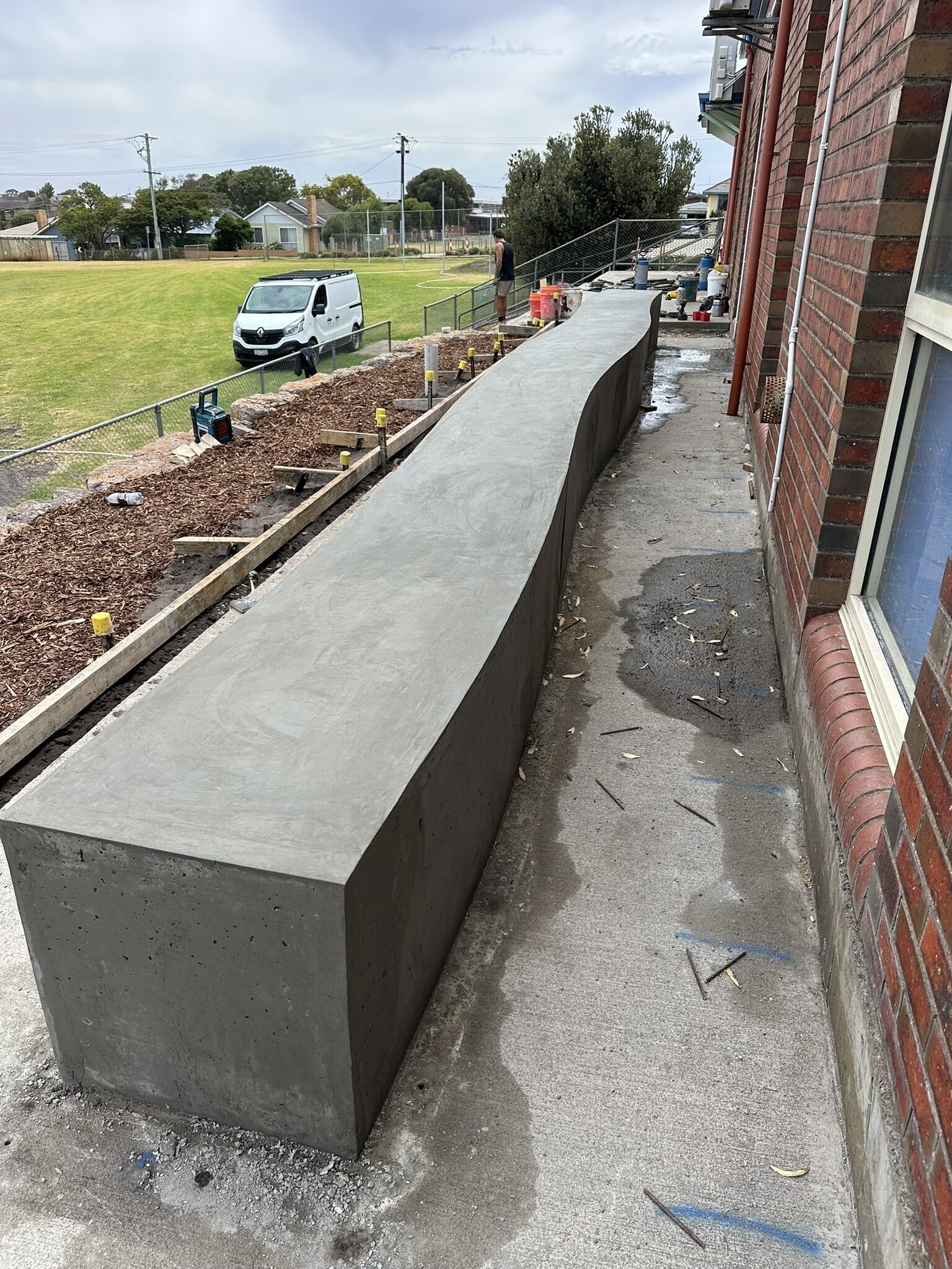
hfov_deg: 56.8
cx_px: 476
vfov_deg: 71.6
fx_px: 880
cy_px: 634
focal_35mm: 24
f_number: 1.78
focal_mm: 6.86
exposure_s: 1/2469
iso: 80
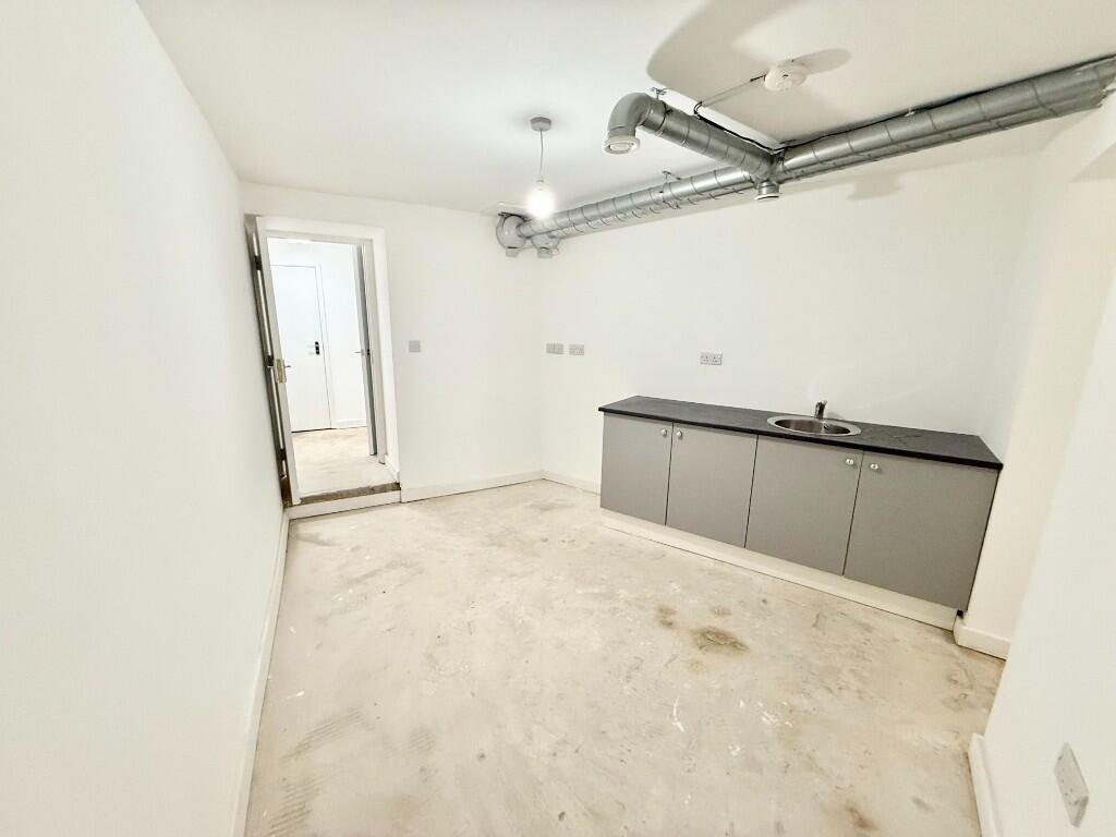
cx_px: 558
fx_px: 451
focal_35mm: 14
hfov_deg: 102.1
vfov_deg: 85.7
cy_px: 418
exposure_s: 1/100
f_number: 2.2
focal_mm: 2.22
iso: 250
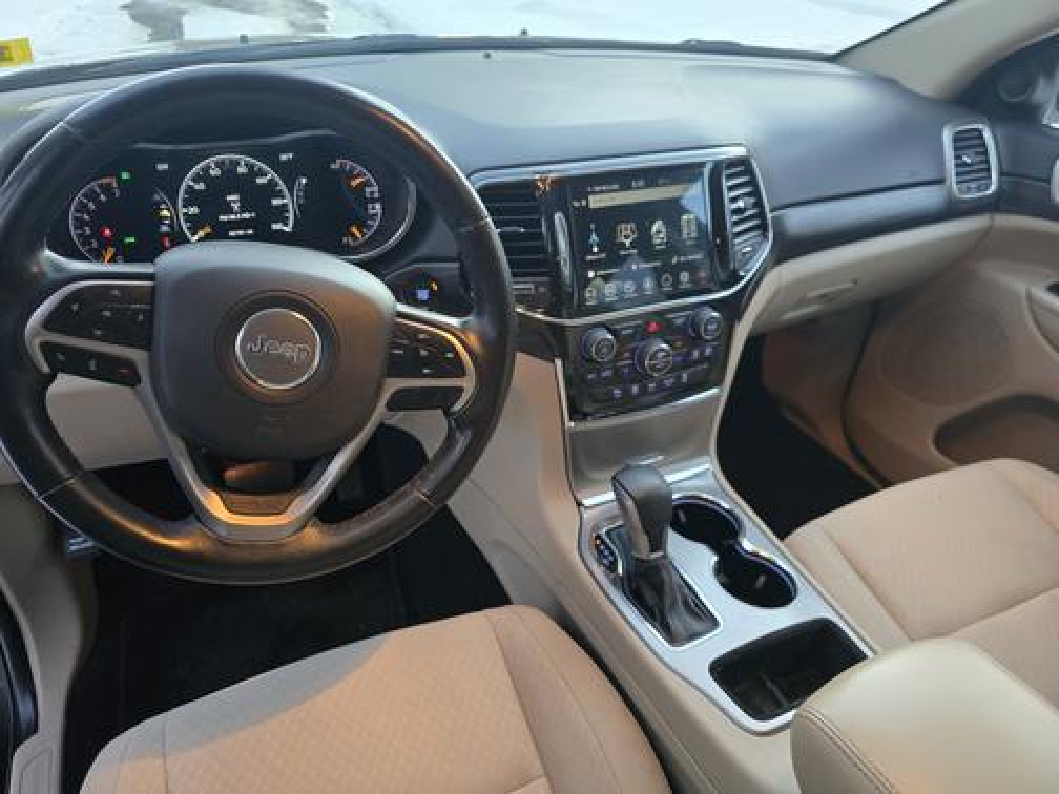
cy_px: 397
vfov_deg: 58.9
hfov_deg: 73.9
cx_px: 530
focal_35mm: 23
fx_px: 704
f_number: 1.7
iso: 800
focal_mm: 6.3
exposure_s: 1/120
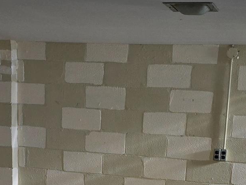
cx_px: 115
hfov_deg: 25.3
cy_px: 232
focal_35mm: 77
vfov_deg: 18.0
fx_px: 547
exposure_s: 1/20
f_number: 1.7
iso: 125
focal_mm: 6.3
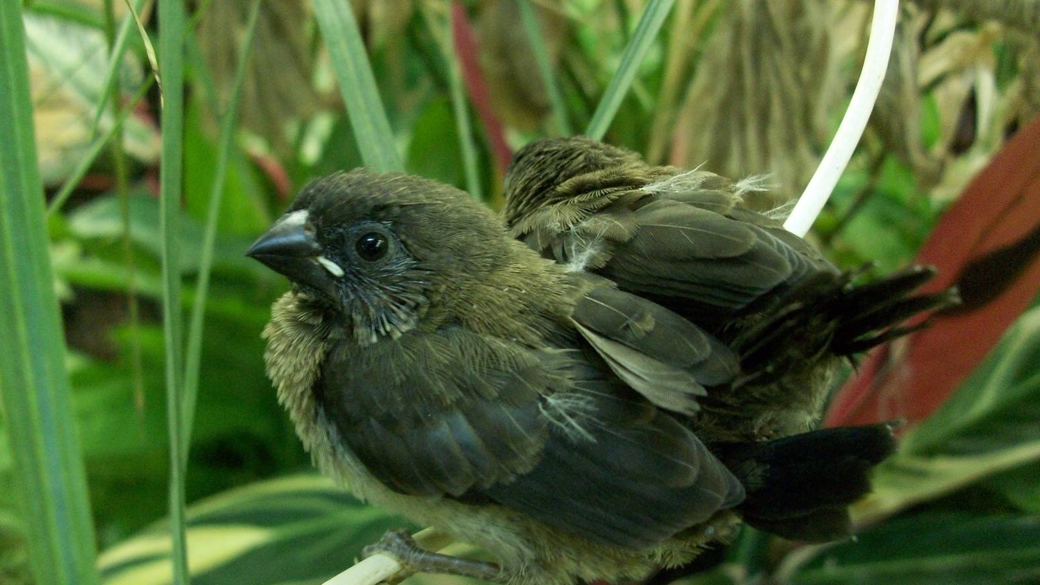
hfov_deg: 52.8
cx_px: 519
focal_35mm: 38
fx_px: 1048
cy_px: 313
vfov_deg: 31.2
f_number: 2.8
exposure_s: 1/16
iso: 200
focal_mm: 5.7
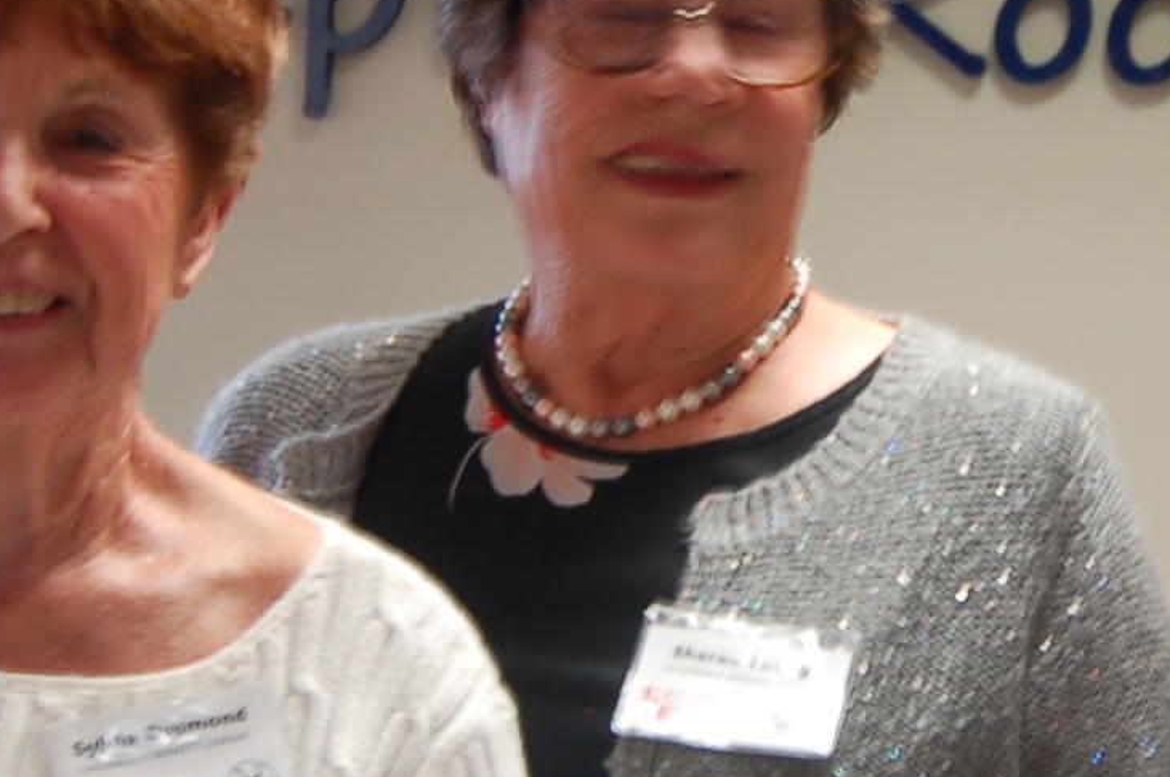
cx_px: 904
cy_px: 271
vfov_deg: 10.1
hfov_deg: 15.0
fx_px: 4415
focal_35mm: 136
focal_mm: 22
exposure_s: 1/5
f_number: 3.8
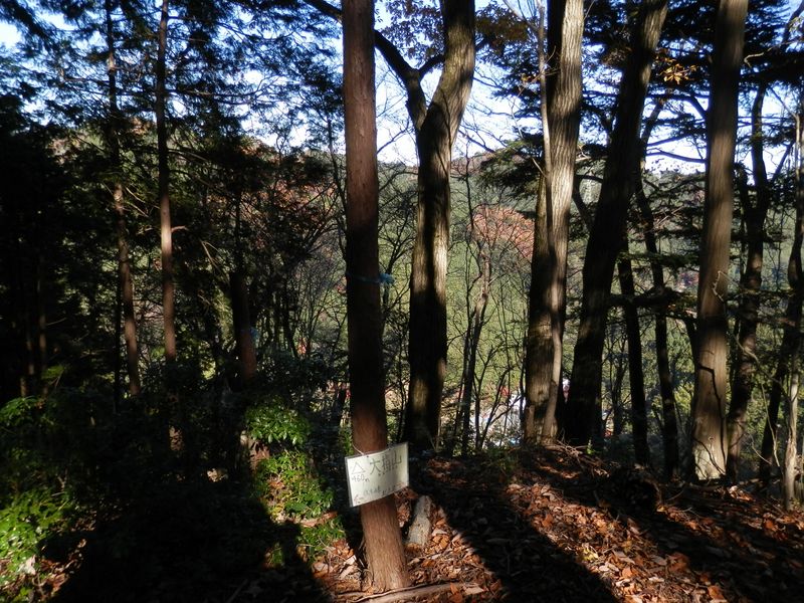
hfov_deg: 69.4
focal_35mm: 25
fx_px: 581
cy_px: 302
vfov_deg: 54.9
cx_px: 402
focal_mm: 4.5
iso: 80
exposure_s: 1/320
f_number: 3
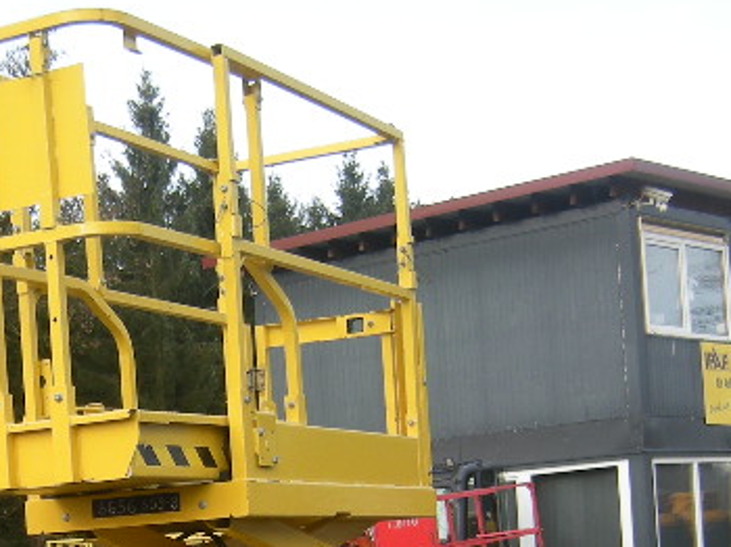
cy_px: 572
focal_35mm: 82
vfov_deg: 17.5
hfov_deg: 23.5
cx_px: 144
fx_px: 1730
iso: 64
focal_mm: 4.7
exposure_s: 1/157
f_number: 2.8
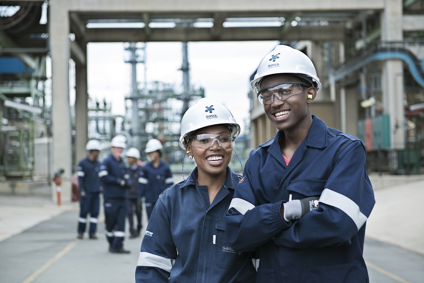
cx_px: 212
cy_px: 142
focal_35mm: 70
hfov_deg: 28.8
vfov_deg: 19.5
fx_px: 825
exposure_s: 1/200
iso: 100
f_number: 4
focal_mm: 70
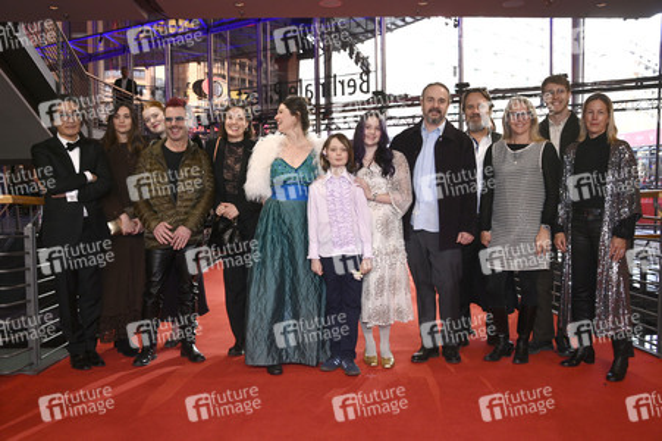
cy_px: 220
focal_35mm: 32
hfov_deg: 58.8
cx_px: 331
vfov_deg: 41.1
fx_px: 588
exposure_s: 1/250
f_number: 5.6
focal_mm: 32
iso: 1600
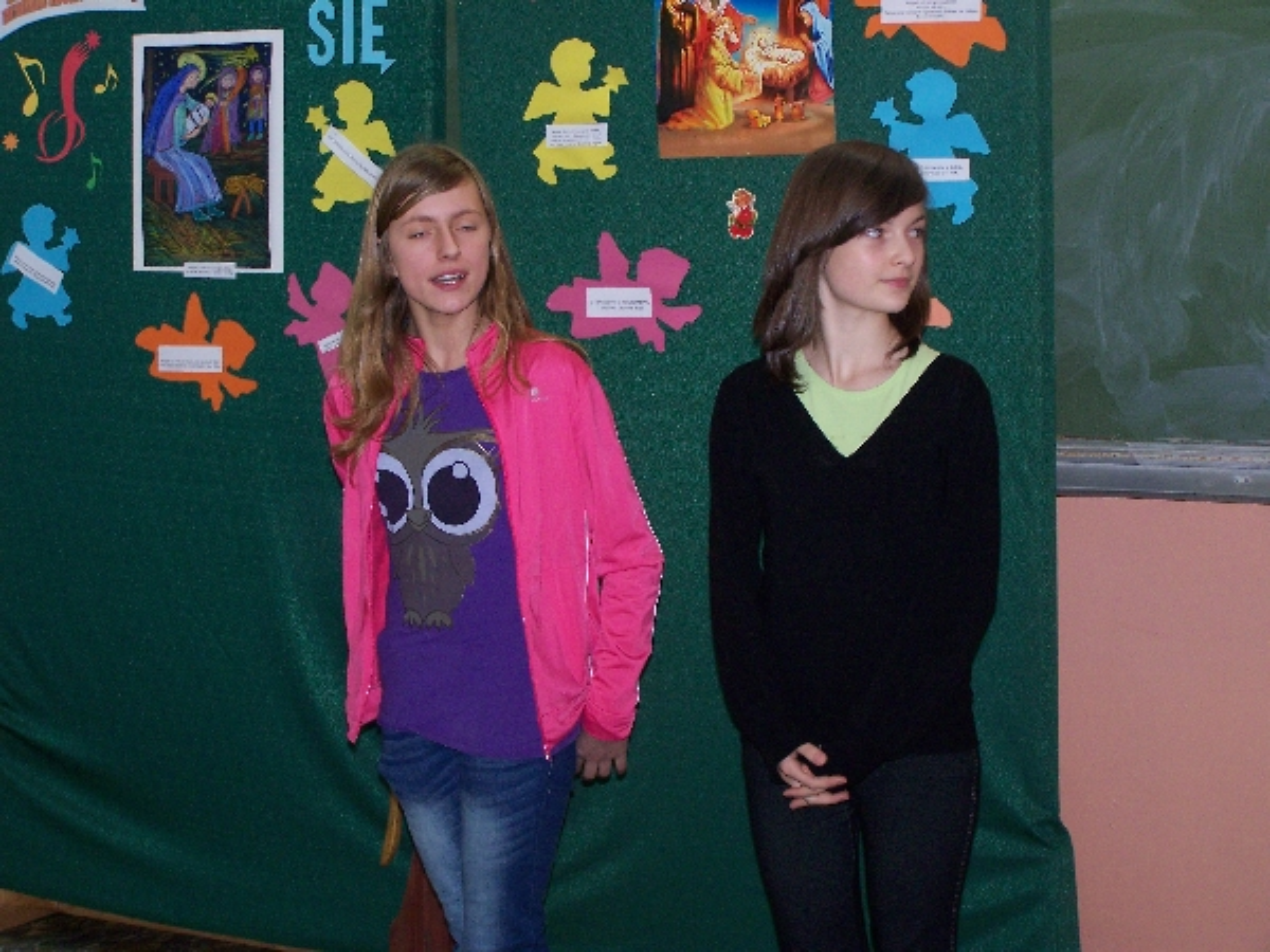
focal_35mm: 69
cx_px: 635
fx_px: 2531
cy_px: 476
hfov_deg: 28.2
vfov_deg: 21.3
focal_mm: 11.5
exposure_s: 1/80
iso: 160
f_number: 3.2
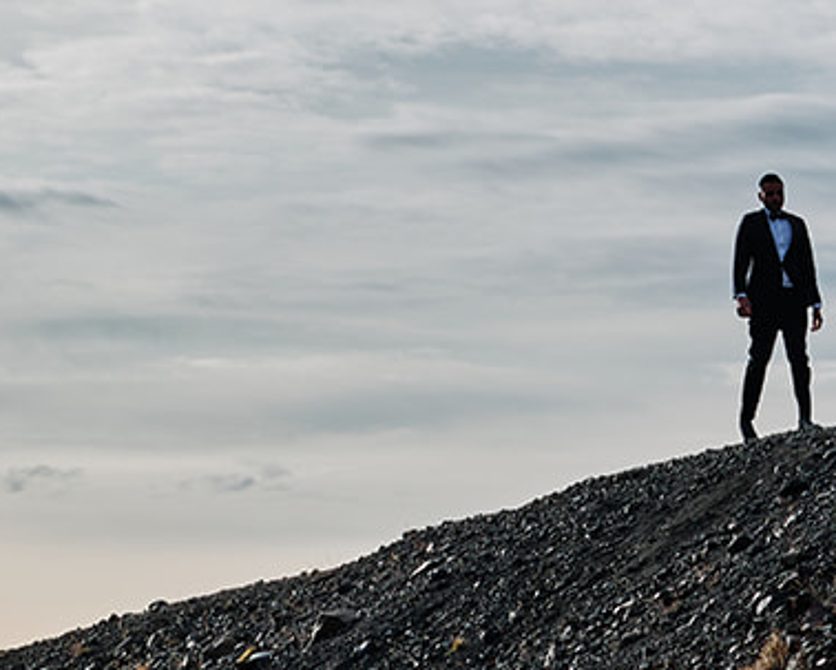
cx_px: 111
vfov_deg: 11.0
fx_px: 3442
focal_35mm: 139
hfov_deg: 13.7
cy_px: -81
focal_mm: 23
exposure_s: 1/8000
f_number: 2
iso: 125
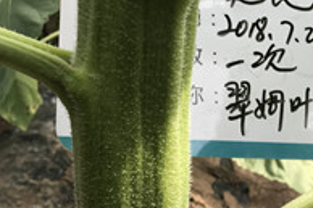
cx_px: 287
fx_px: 652
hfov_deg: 26.1
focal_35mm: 75
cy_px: 120
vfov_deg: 18.1
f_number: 1.8
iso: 20
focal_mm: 3.99
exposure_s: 1/360
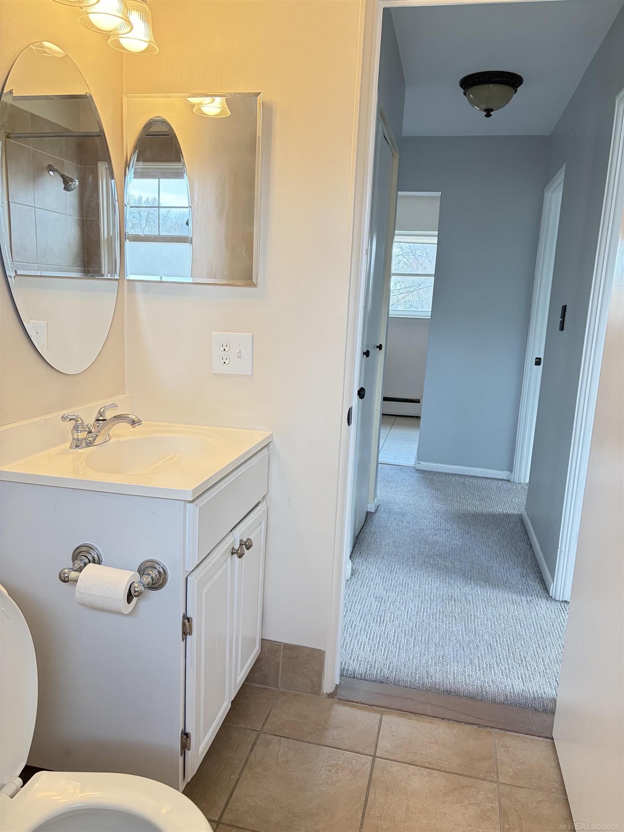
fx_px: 625
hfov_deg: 53.1
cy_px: 416
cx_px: 312
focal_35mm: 26
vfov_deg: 67.3
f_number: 1.6
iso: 250
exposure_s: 1/120
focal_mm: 5.96
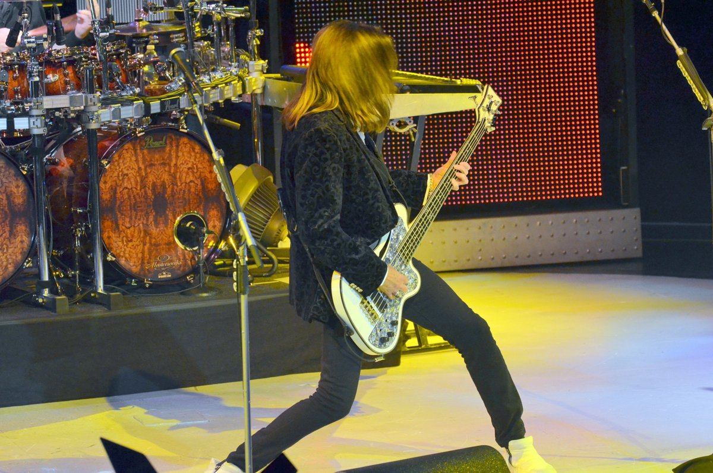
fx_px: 5930
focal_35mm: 300
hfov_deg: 6.9
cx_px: 356
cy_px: 236
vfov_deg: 4.6
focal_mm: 200
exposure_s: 1/80
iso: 1600
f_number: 5.3
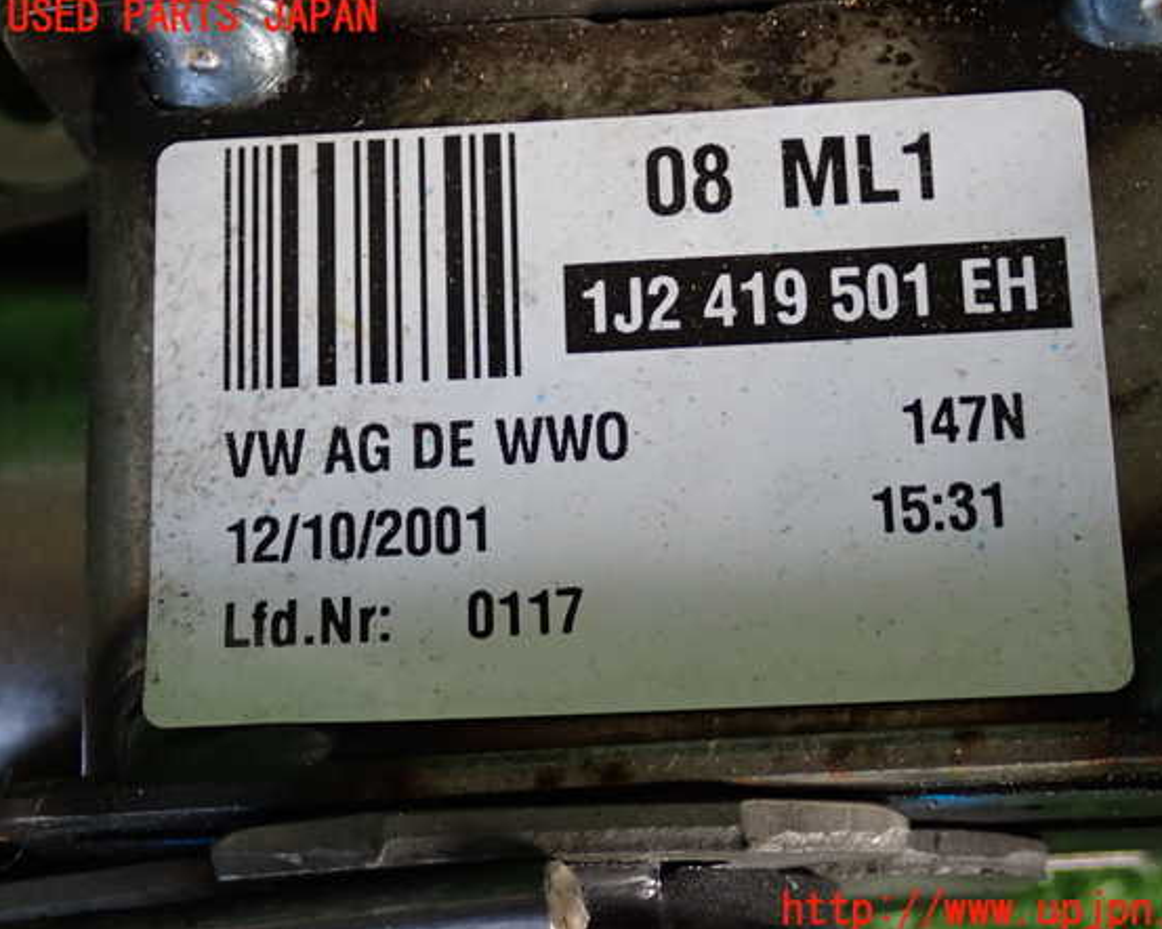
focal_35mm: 71
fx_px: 2441
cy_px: 464
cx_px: 626
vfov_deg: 21.5
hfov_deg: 26.8
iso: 320
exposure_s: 1/60
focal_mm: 11.88
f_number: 3.8
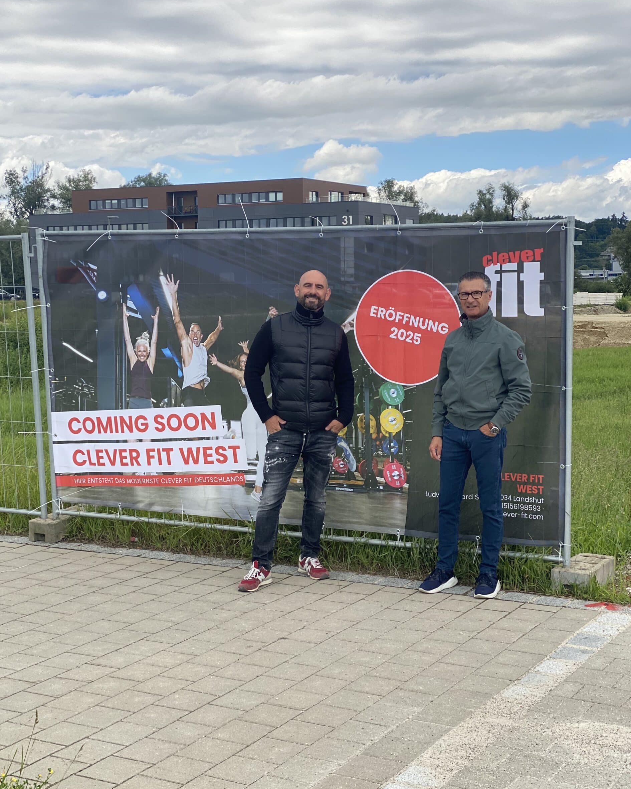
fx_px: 1284
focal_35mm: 55
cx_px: 315
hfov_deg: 27.6
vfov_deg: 34.1
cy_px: 387
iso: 20
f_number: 2
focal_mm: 6
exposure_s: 1/940
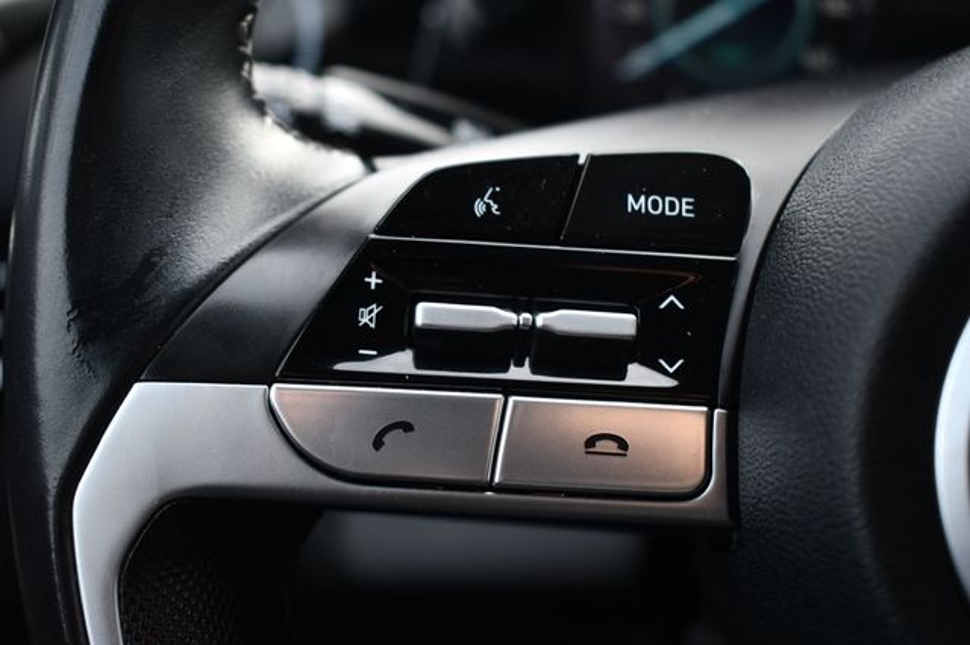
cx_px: 485
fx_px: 1293
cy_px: 322
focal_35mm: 48
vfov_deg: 28.0
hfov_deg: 41.1
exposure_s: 1/250
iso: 400
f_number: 5
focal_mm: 32
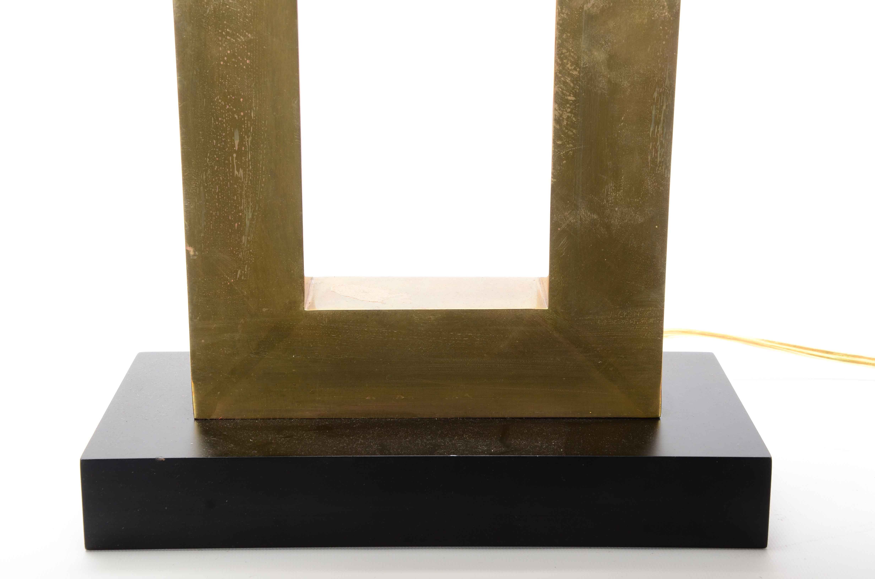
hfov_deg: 29.9
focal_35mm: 68
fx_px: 1637
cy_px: 290
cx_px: 438
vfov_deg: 20.1
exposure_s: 1/160
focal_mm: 45
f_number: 10
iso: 200
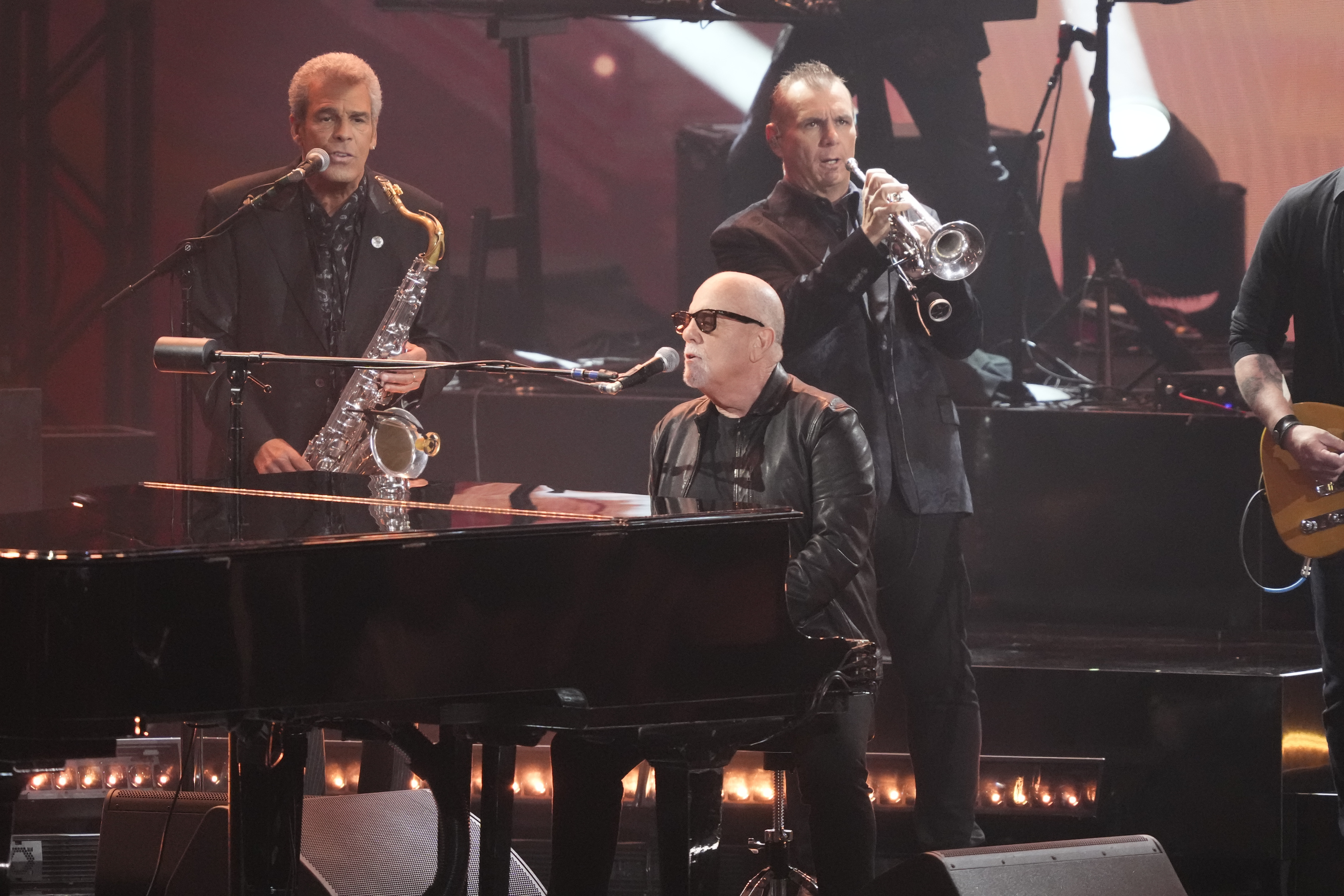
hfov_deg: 2.5
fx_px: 31358
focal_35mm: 840
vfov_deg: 1.6
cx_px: 672
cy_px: 448
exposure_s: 1/400
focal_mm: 560
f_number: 4
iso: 6400
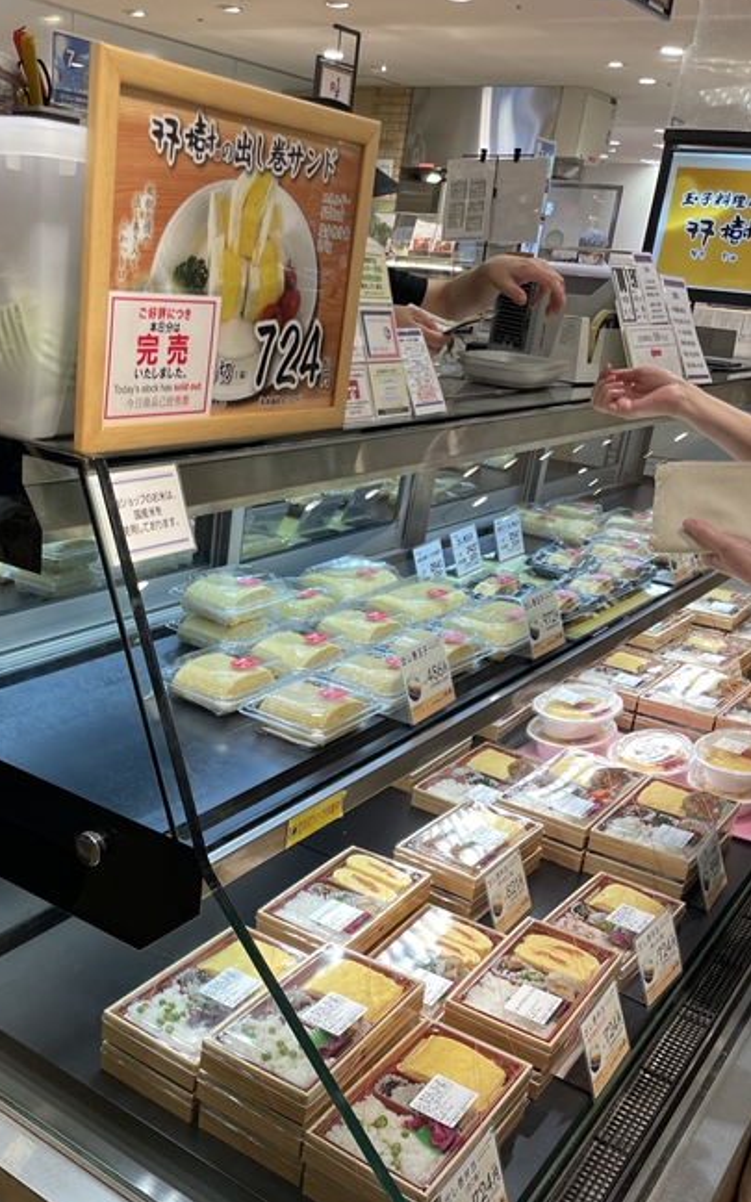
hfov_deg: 36.5
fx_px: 1113
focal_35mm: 34
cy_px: 697
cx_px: 200
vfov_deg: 56.4
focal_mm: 4.2
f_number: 1.6
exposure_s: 1/120
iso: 40
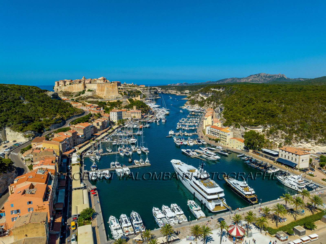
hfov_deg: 71.6
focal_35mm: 24
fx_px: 226
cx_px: 163
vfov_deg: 56.8
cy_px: 122
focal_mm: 12.3
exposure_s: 1/400
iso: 100
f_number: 8
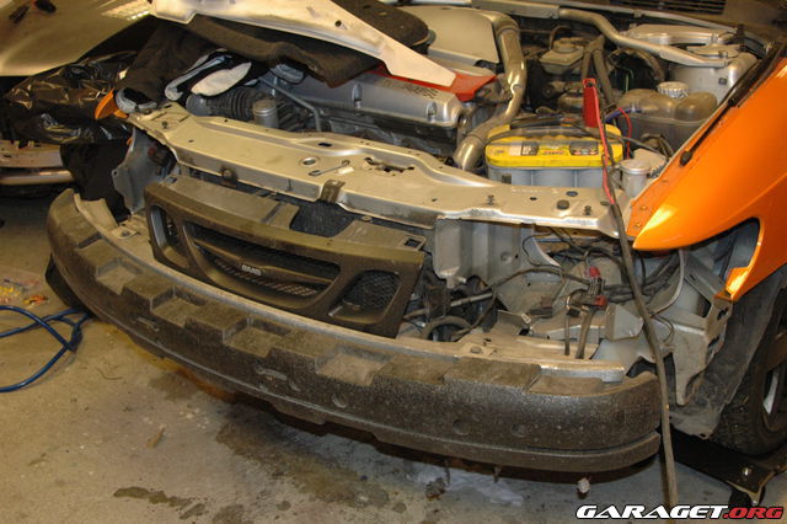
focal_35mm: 42
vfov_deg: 31.9
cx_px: 394
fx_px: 918
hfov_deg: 46.4
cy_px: 262
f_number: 4.5
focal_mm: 28
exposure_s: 1/60
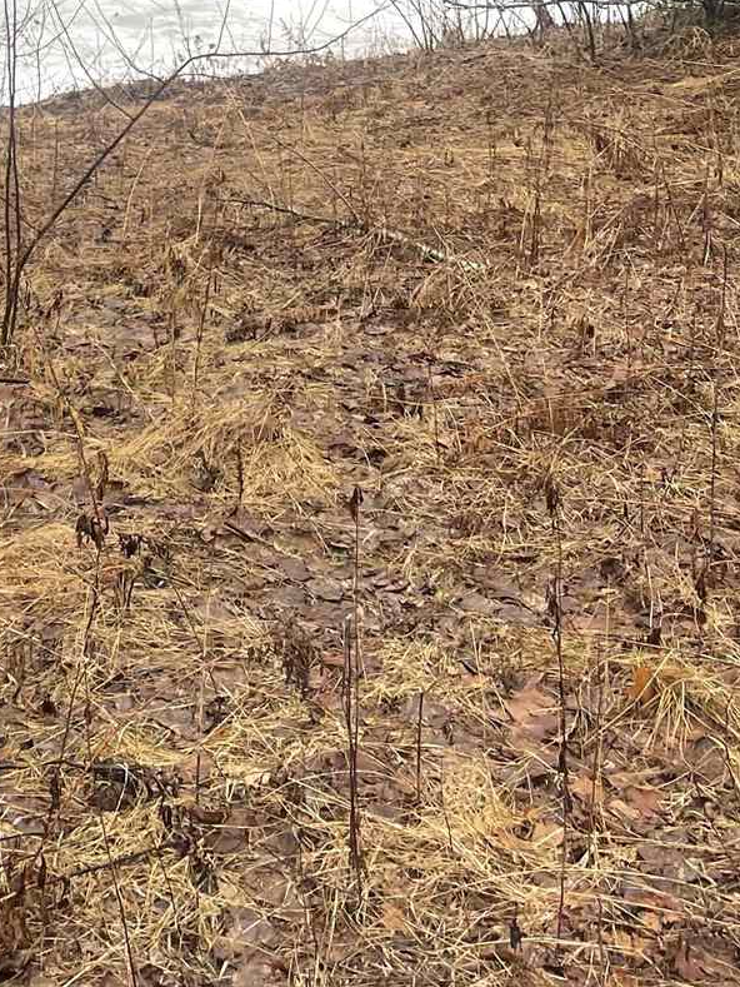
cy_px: -213
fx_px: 2080
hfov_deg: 19.8
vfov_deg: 24.1
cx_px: 84
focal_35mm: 73
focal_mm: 5.1
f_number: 1.6
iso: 40
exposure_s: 1/121
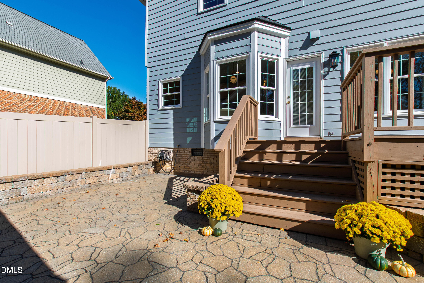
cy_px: 142
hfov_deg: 100.4
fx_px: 177
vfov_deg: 77.3
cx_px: 212
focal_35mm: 15
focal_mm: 10
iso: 100
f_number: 8
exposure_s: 1/400
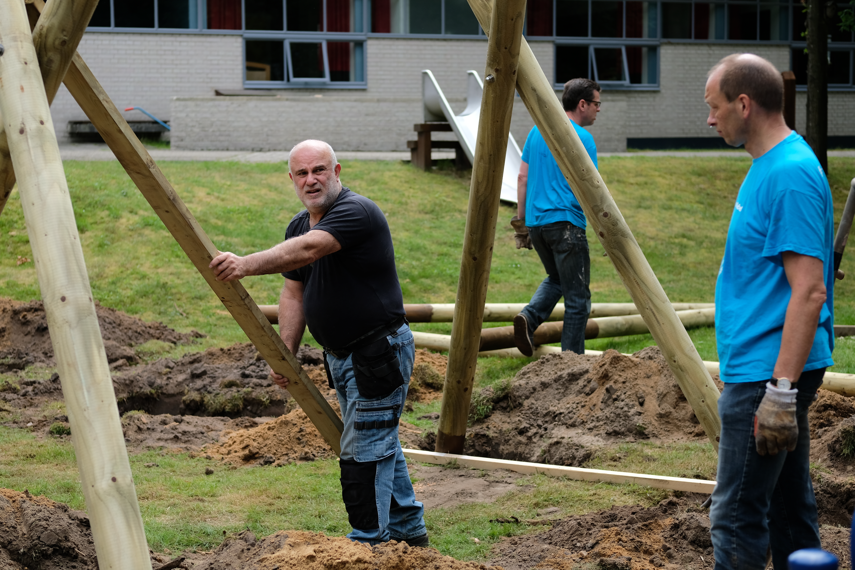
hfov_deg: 27.0
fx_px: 1781
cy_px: 285
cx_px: 428
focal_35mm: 75
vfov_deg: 18.2
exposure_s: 1/1300
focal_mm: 50
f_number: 2.8
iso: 200
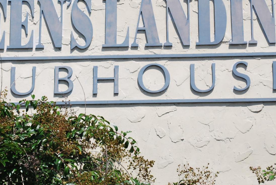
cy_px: 28
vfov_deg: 8.9
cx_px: 109
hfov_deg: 13.3
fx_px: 1182
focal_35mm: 154
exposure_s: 1/4000
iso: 800
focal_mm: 55
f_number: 7.1
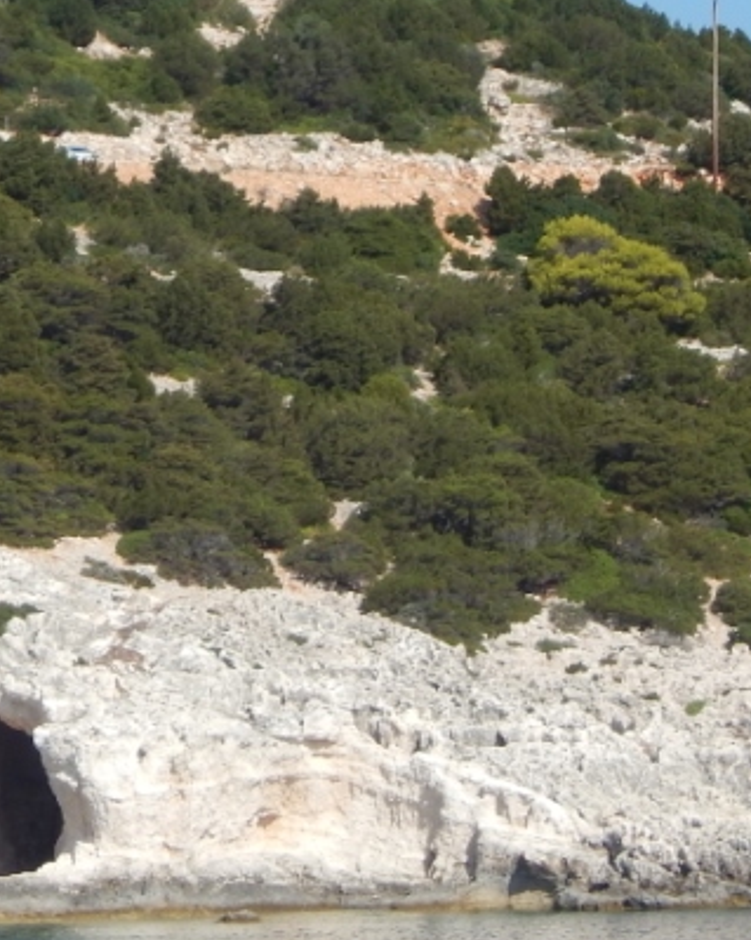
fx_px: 6476
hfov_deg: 6.6
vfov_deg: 8.3
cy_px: 217
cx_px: 57
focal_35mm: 233
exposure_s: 1/1000
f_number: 4.4
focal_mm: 16.6
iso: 125
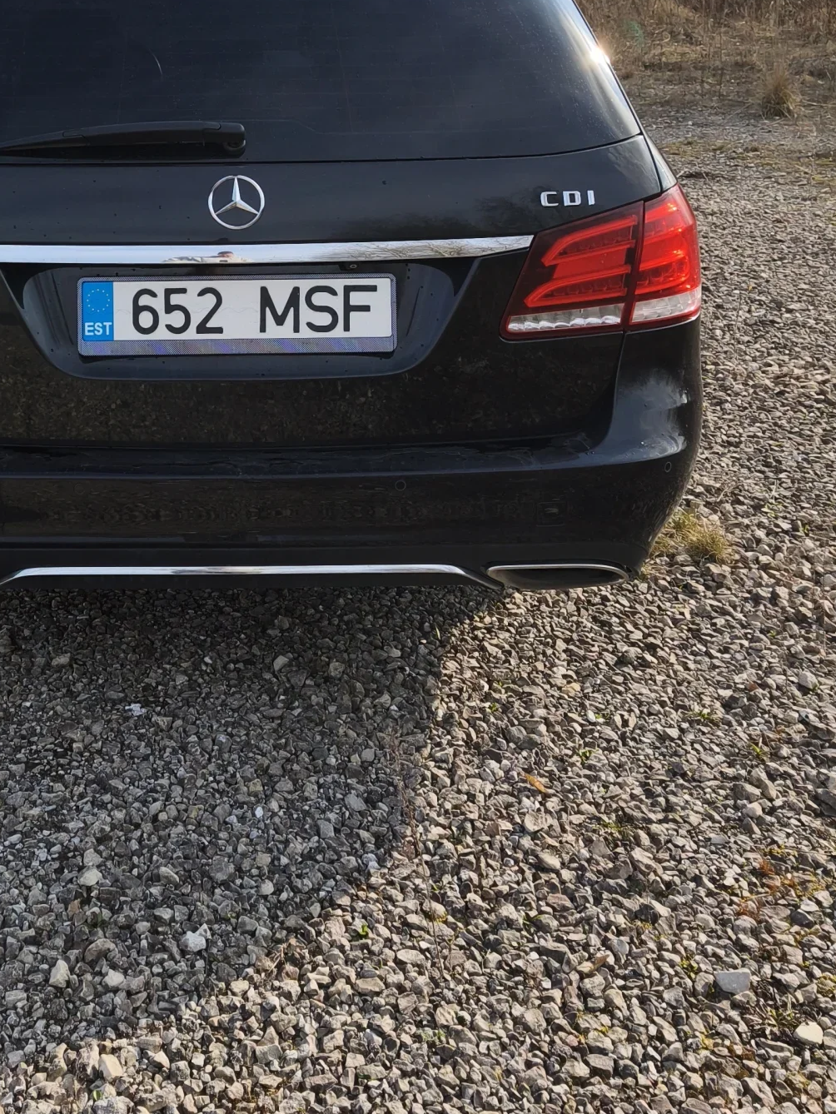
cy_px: 321
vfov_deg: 42.0
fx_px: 1416
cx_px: 179
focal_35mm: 44
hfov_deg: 32.1
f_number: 1.7
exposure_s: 1/2686
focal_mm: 5.35
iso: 50
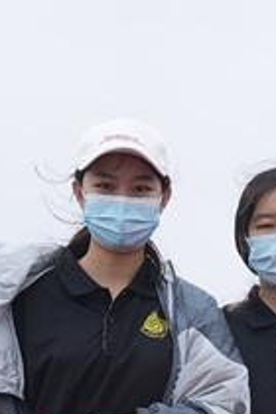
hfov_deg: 3.9
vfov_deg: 6.0
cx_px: 633
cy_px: 339
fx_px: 3944
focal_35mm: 343
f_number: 8
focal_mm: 48
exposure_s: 1/60
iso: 200
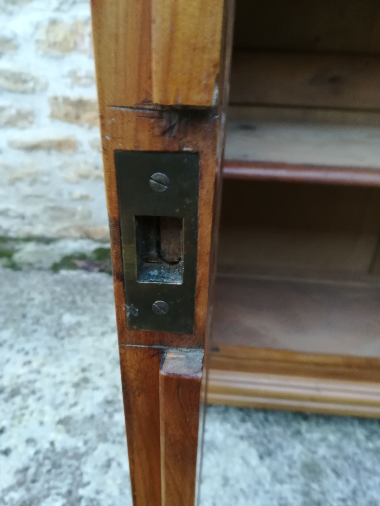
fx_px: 381
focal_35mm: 26
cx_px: 190
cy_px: 253
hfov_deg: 53.1
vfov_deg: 67.3
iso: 250
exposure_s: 1/33.3
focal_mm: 3.83
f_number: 2.2
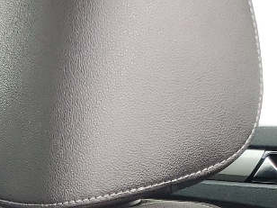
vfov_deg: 10.1
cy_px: 424
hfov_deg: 12.5
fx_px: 1080
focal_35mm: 135
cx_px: -310
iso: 50
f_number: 1.5
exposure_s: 1/182
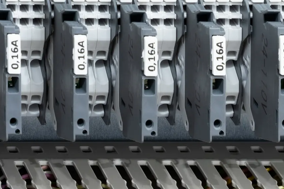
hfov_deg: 7.6
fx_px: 2122
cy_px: 24
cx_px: 298
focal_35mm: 269
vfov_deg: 5.1
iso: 160
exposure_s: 2.6
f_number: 16
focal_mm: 80
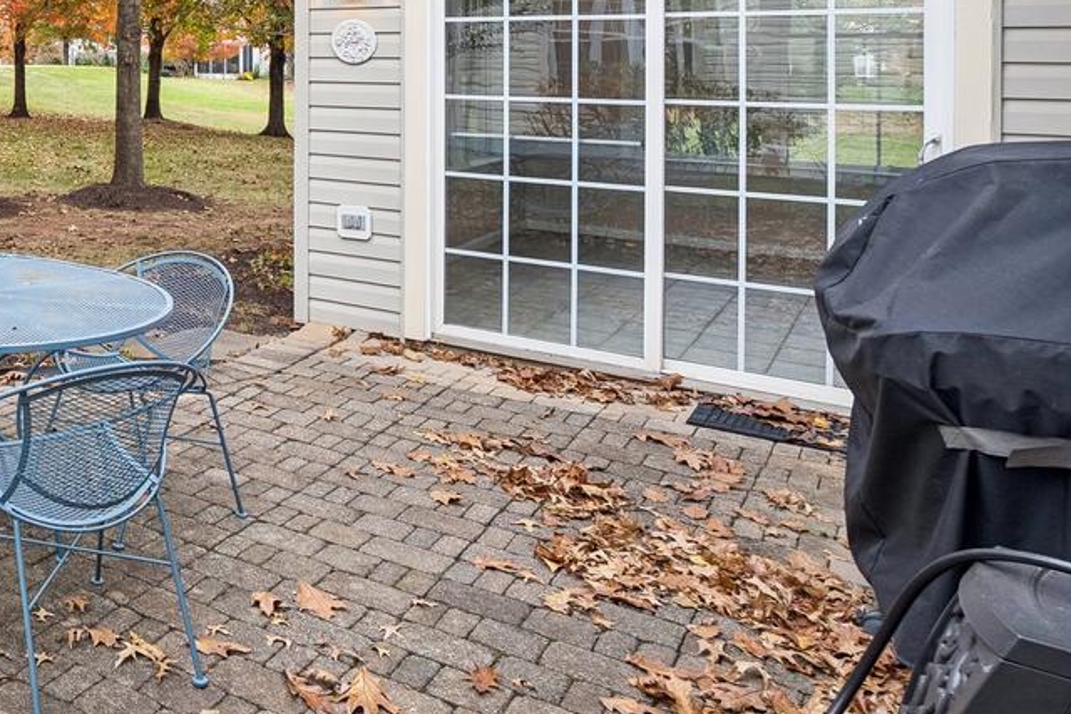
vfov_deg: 34.4
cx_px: -131
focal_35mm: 36
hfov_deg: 41.3
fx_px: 1071
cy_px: 46
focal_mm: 16
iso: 200
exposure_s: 1/160
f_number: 4
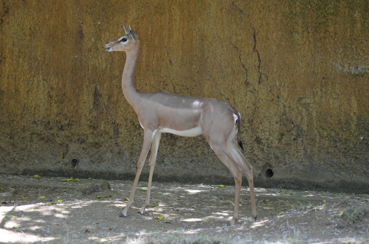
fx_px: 1780
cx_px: 184
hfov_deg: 11.8
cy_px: 122
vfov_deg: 7.9
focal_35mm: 174
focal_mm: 116
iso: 560
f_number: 4.2
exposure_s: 1/250
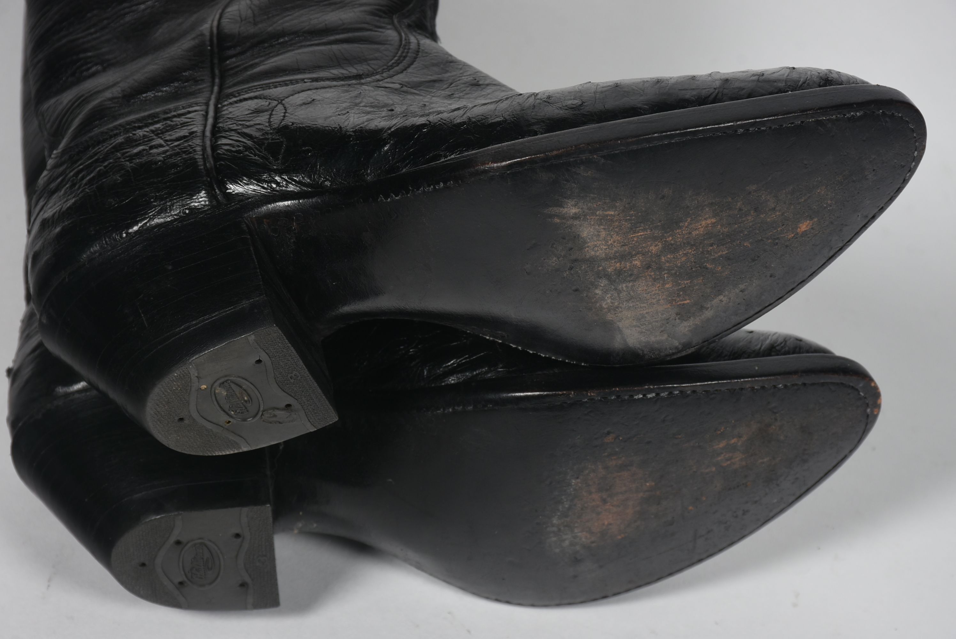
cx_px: 478
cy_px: 320
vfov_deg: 10.2
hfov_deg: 15.2
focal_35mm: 135
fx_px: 3588
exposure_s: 1/125
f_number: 11
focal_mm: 90
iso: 200
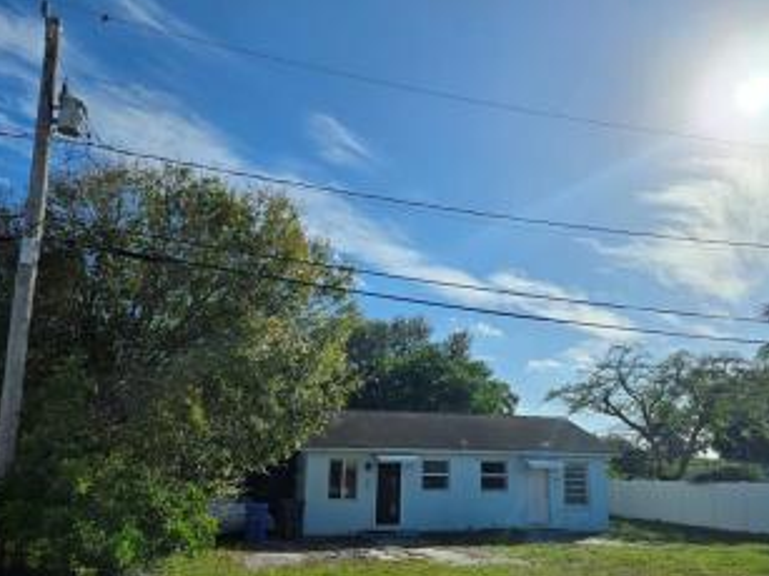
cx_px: 448
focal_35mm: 30
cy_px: 333
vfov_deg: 46.6
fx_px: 666
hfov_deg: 59.6
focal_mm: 5.4
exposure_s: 1/7596
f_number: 1.8
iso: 25
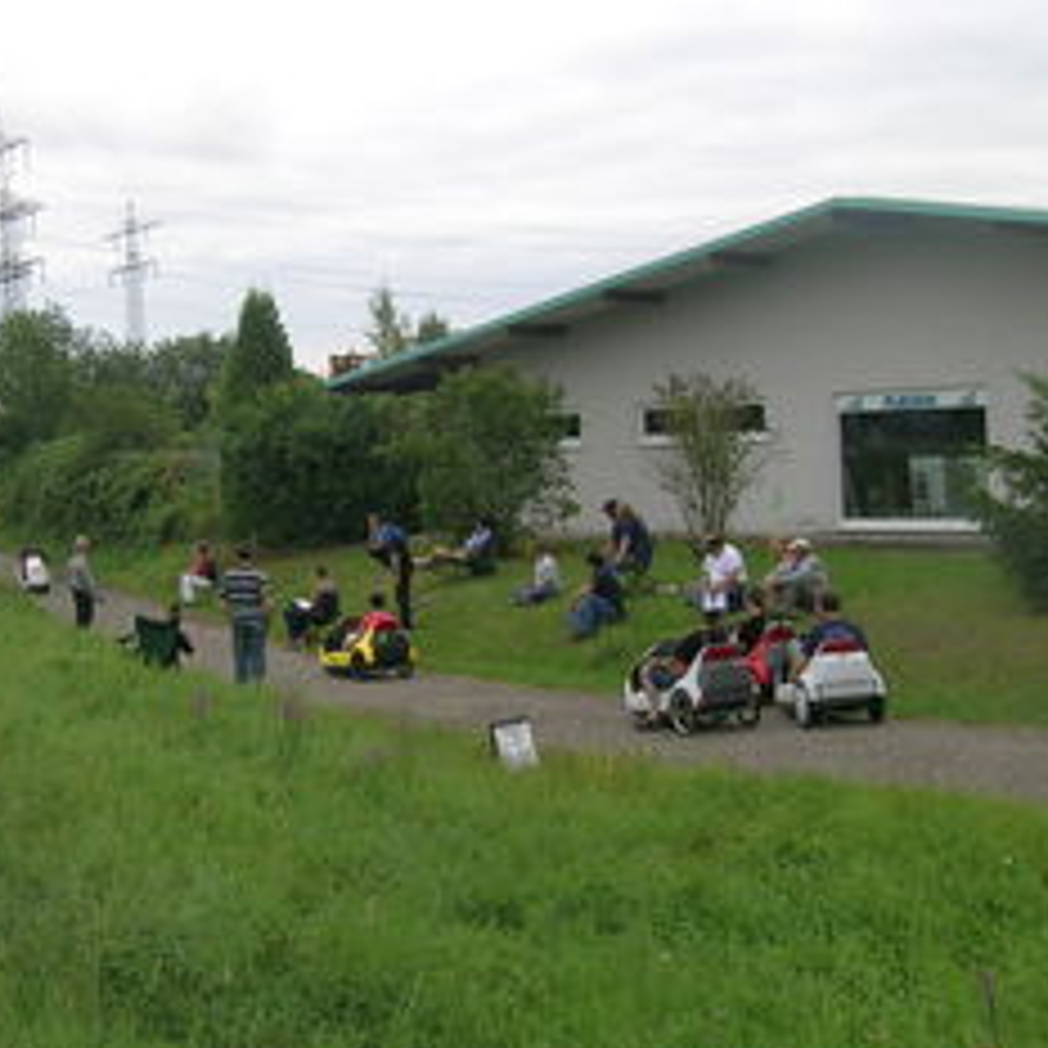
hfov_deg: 32.1
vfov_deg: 32.2
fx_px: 1815
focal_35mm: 53
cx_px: 400
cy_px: 531
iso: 50
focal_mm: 5.4
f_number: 4.8
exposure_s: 1/173
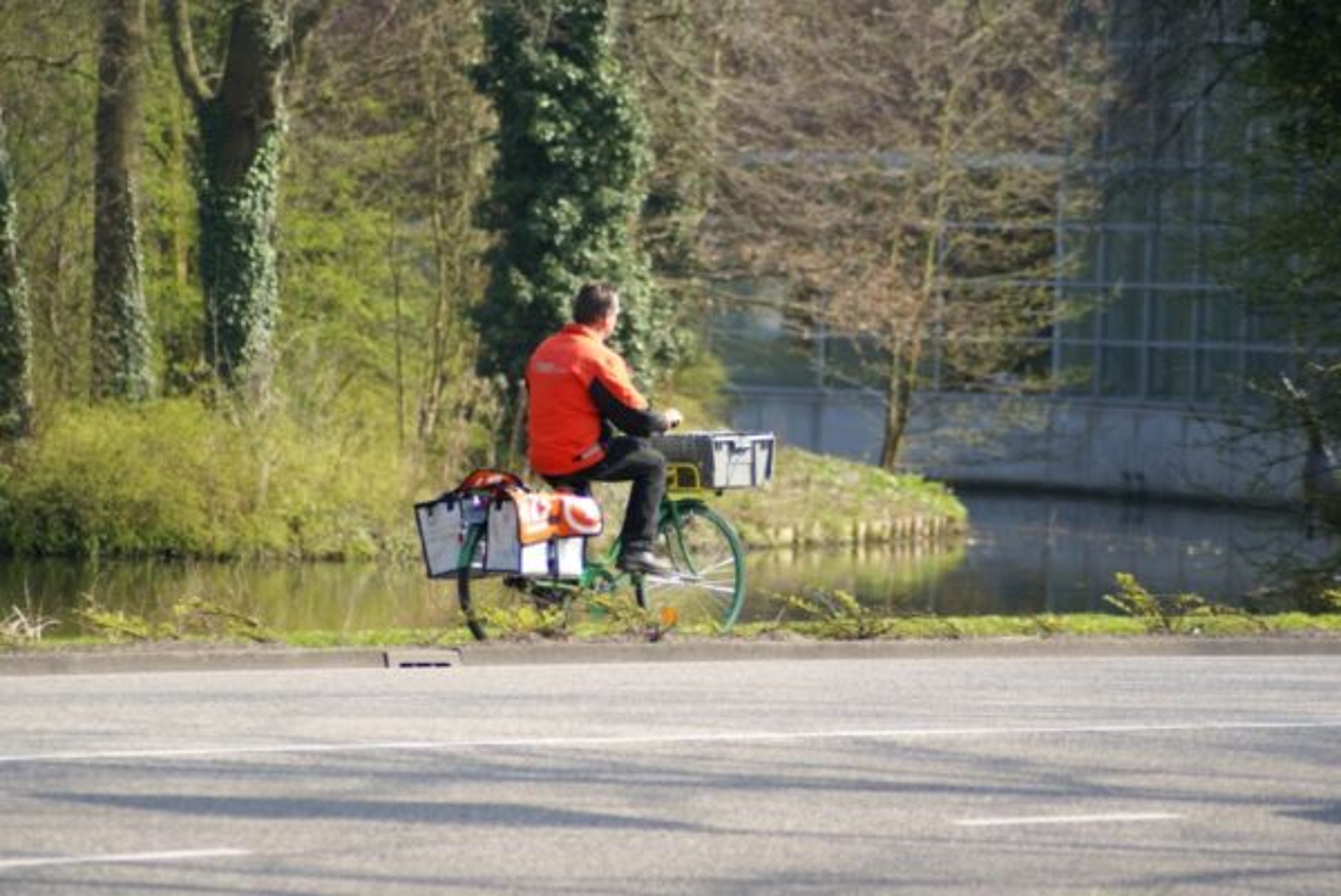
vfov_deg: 5.7
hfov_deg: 8.6
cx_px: 670
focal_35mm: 240
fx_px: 8946
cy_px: 448
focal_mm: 160
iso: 100
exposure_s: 1/250
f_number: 4.5
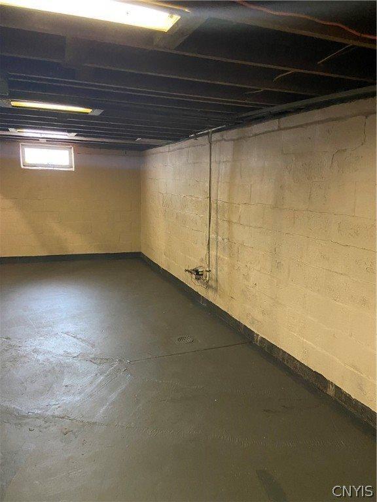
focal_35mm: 26
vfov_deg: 67.3
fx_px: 378
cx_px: 188
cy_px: 251
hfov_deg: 53.1
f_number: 1.8
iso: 640
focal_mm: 4.25
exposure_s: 1/30
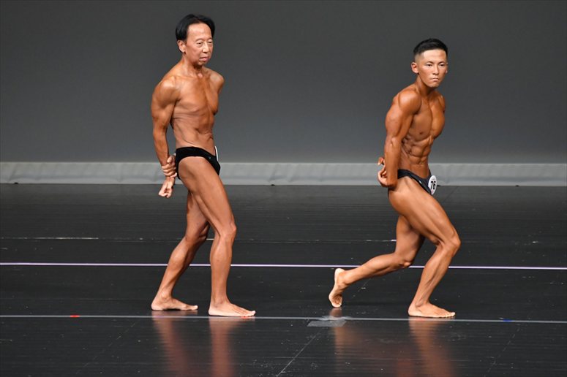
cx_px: 284
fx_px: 5903
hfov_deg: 5.5
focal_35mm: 375
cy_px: 188
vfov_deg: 3.7
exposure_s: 1/400
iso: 4000
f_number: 5.6
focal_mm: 250
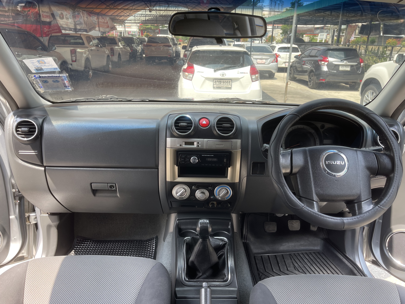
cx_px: 202
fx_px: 292
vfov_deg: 54.9
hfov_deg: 69.4
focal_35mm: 25
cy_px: 152
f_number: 1.6
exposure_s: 1/169
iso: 32
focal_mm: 5.1
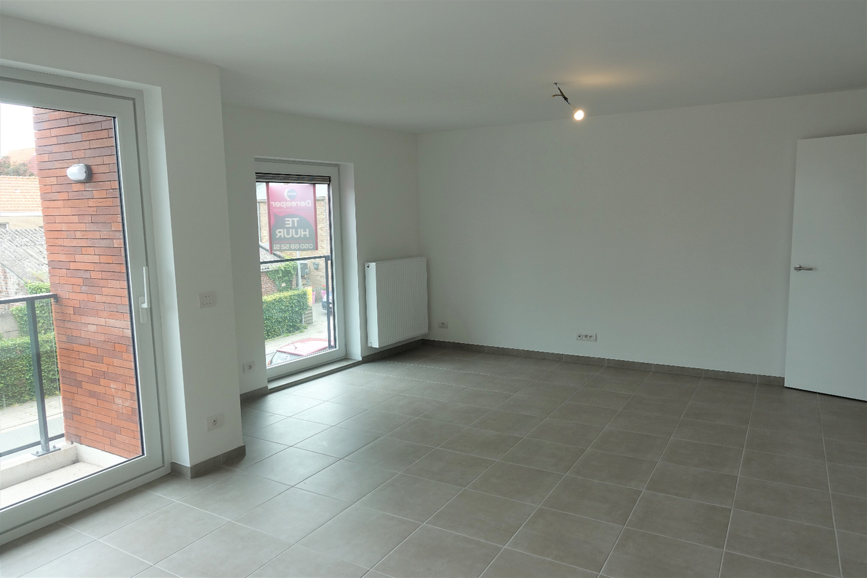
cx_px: 434
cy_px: 289
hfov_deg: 73.7
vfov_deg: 53.1
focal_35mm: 24
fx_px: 578
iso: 125
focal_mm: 8.8
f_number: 4
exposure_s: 1/80
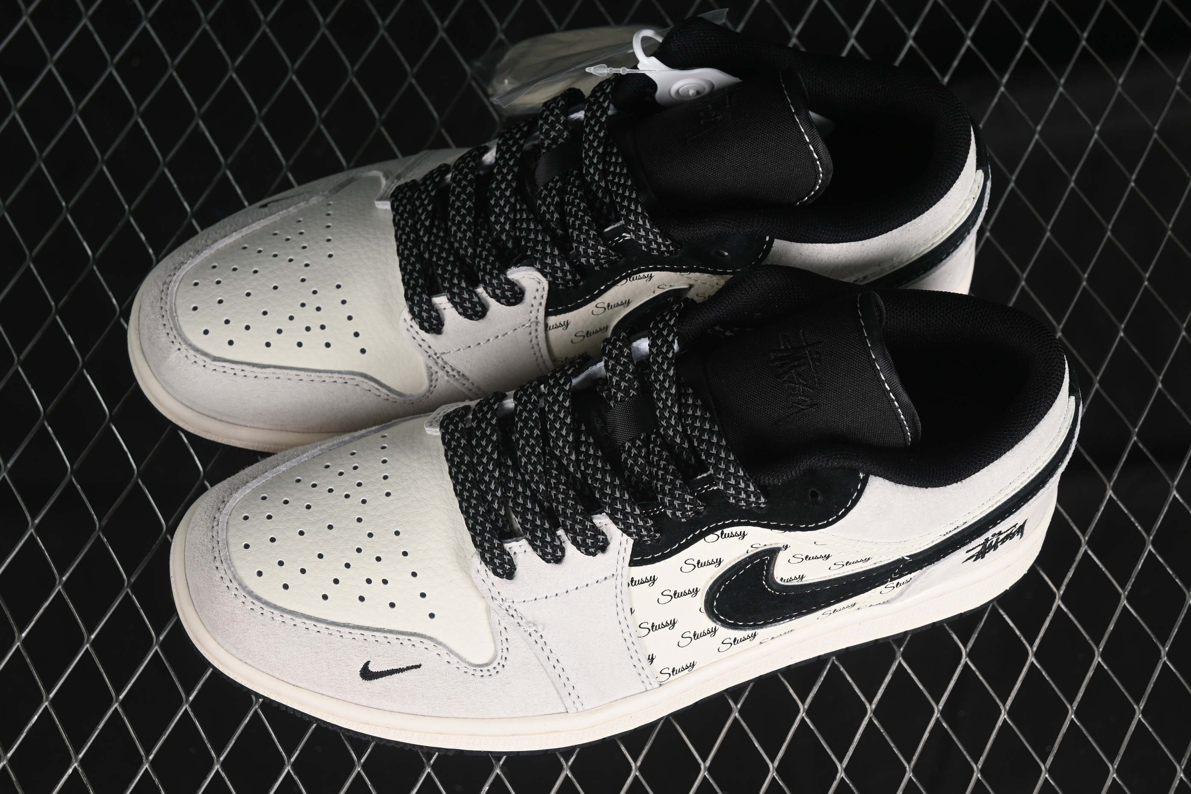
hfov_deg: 27.0
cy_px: 397
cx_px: 596
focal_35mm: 75
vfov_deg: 18.2
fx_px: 2481
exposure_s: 1/60
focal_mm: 50
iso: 160
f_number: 7.1
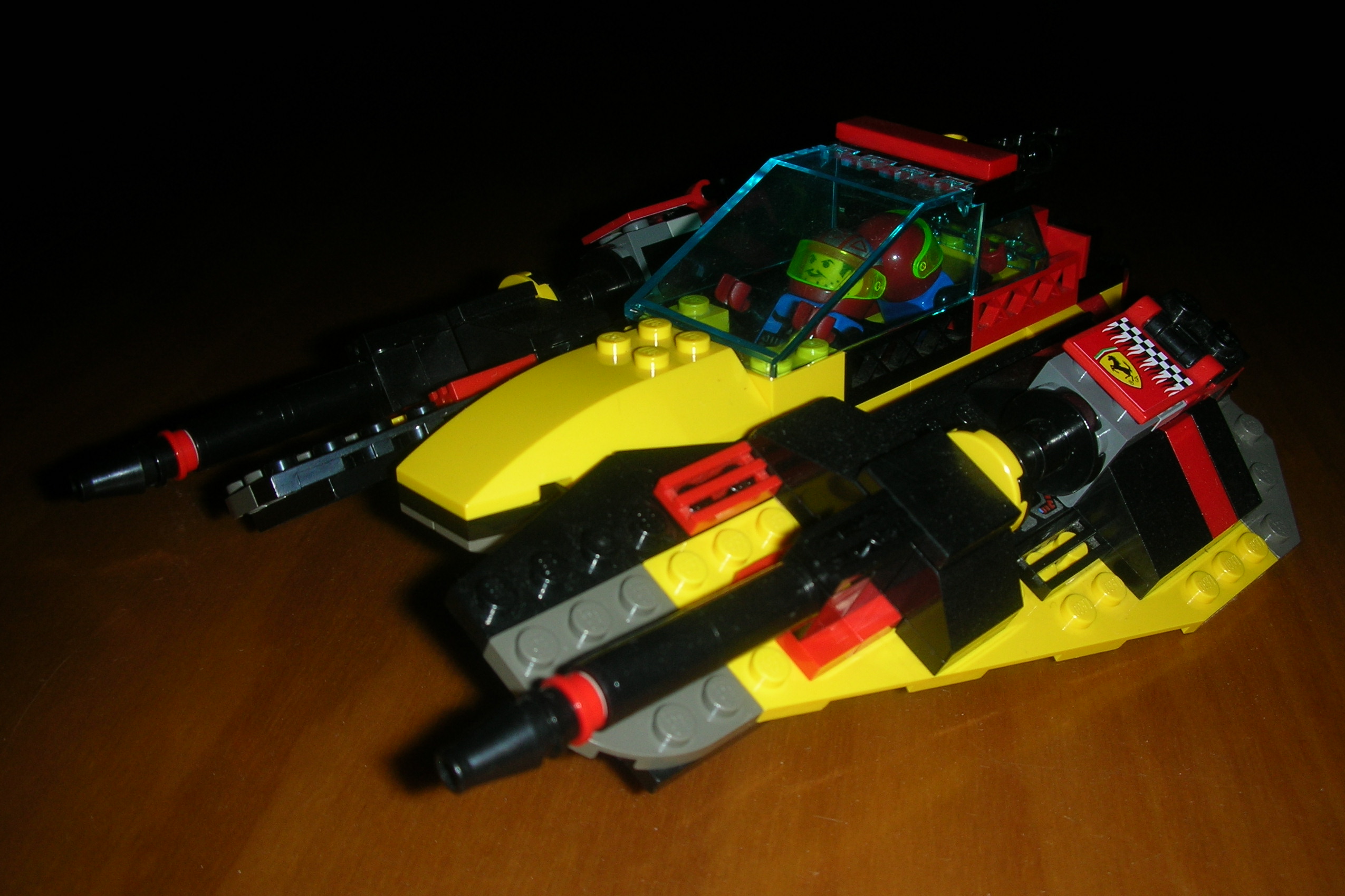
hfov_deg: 51.9
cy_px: 478
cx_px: 662
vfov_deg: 35.9
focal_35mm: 37
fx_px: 1382
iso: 50
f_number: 8.5
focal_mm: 5.8
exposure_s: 1/60.1
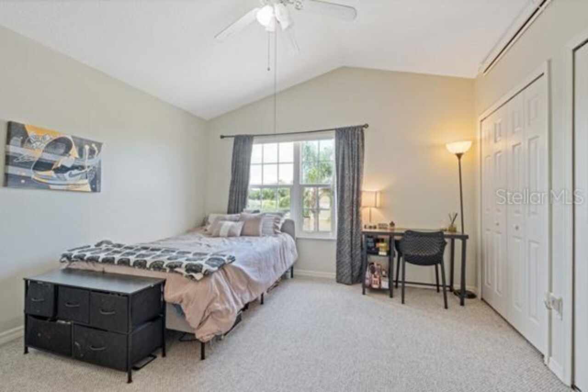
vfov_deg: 73.8
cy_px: 196
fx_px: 261
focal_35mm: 16
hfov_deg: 96.7
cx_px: 294
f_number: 9
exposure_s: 1/3
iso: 250
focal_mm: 16
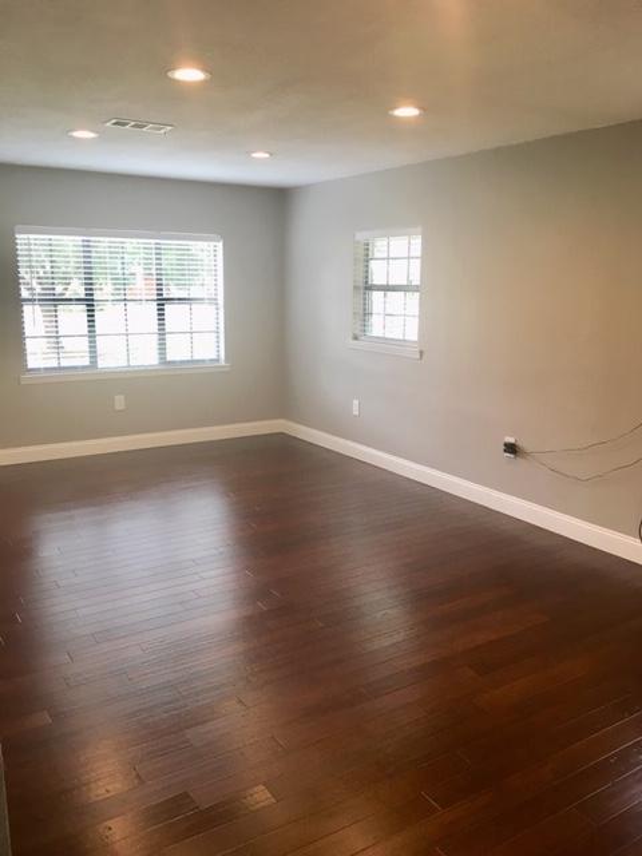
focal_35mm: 29
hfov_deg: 48.2
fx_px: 717
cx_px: 321
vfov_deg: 61.7
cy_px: 428
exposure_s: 1/30
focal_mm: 4.15
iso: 40
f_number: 2.2
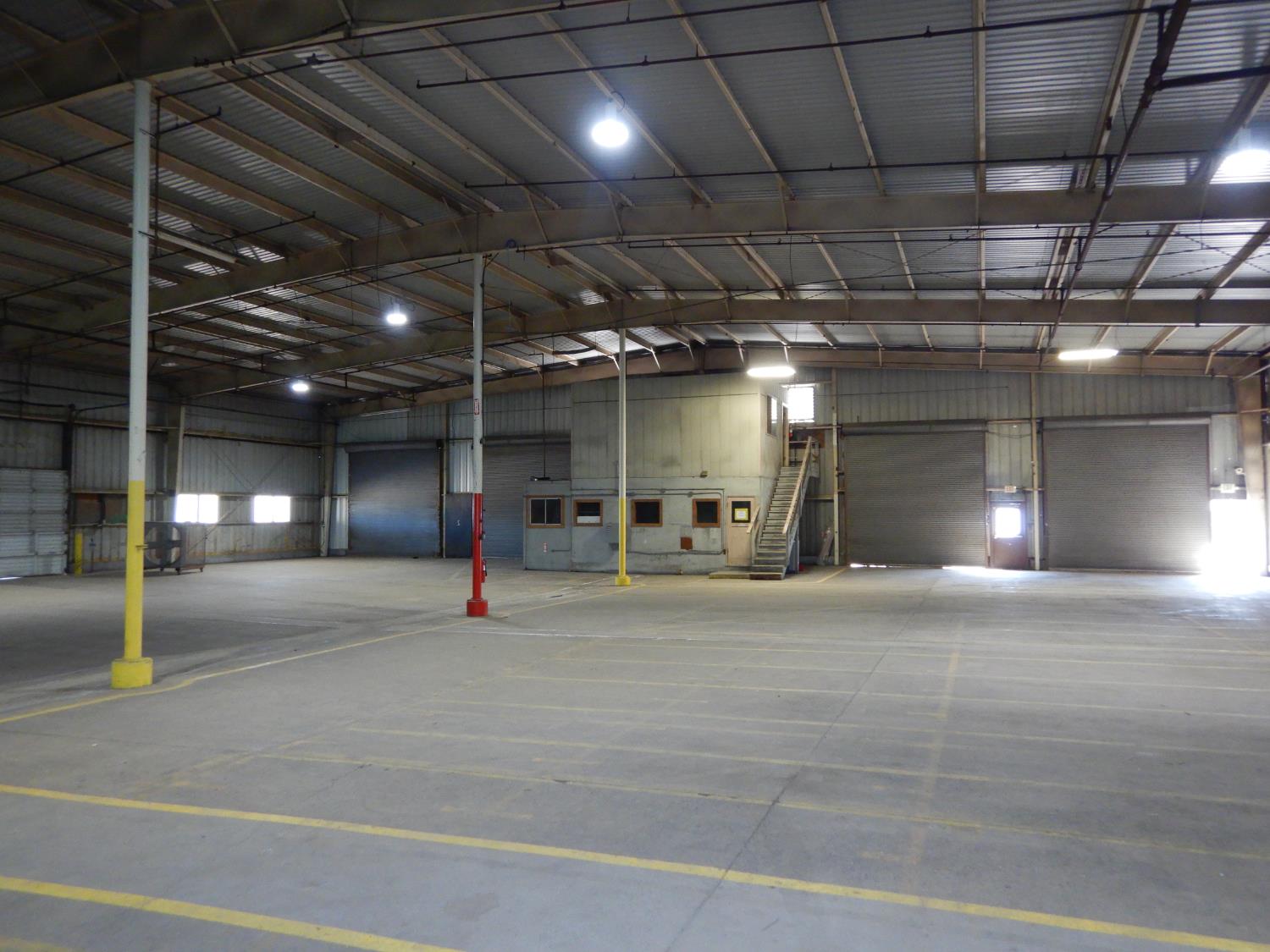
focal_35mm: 24
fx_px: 881
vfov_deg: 56.8
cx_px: 635
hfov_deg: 71.6
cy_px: 476
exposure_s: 1/30
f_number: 2.8
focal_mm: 4.3
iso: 400
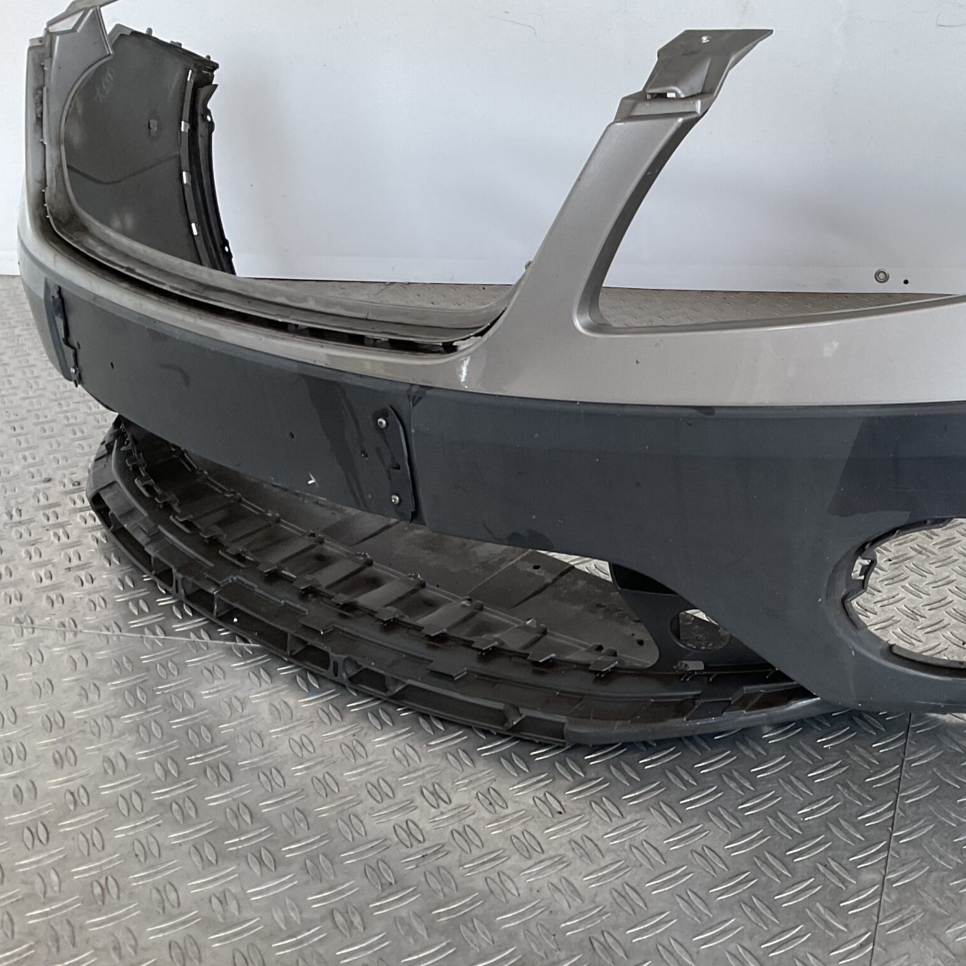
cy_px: 458
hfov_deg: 37.5
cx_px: 797
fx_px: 1358
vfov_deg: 39.2
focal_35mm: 43
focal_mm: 3
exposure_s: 1/50
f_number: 1.8
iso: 40
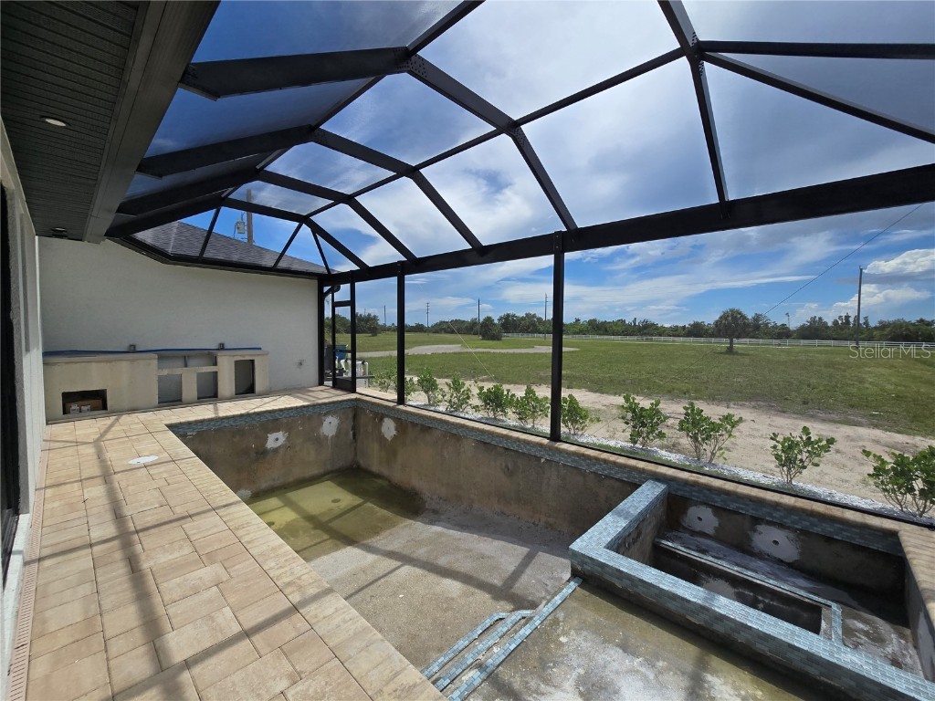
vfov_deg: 89.9
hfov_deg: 106.2
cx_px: 468
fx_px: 351
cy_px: 350
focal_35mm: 13
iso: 50
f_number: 2.2
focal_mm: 2.2
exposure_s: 1/2027
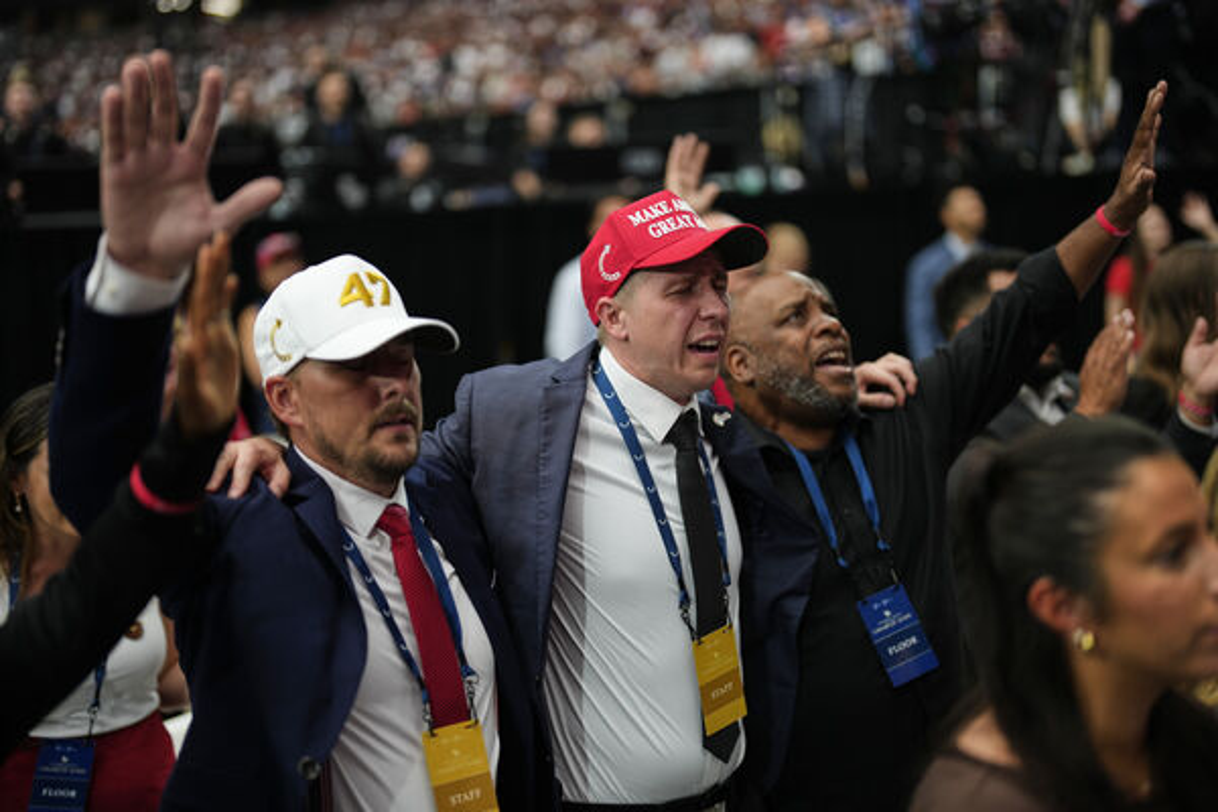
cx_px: 609
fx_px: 1692
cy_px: 406
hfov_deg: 39.6
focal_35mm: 50
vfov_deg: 27.0
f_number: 1.2
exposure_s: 1/640
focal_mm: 50
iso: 250
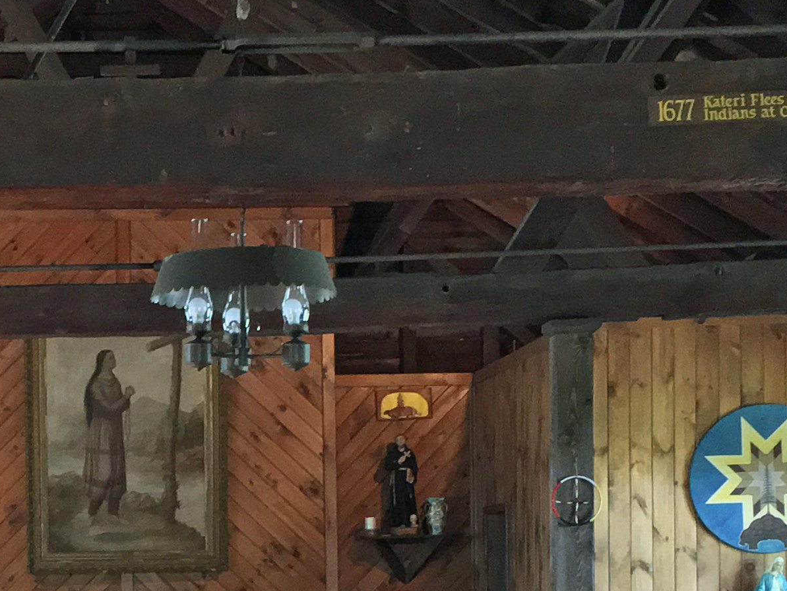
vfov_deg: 14.7
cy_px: 664
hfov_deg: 19.6
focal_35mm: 98
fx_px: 2228
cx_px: 67
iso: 200
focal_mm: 4.15
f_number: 2.2
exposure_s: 1/20
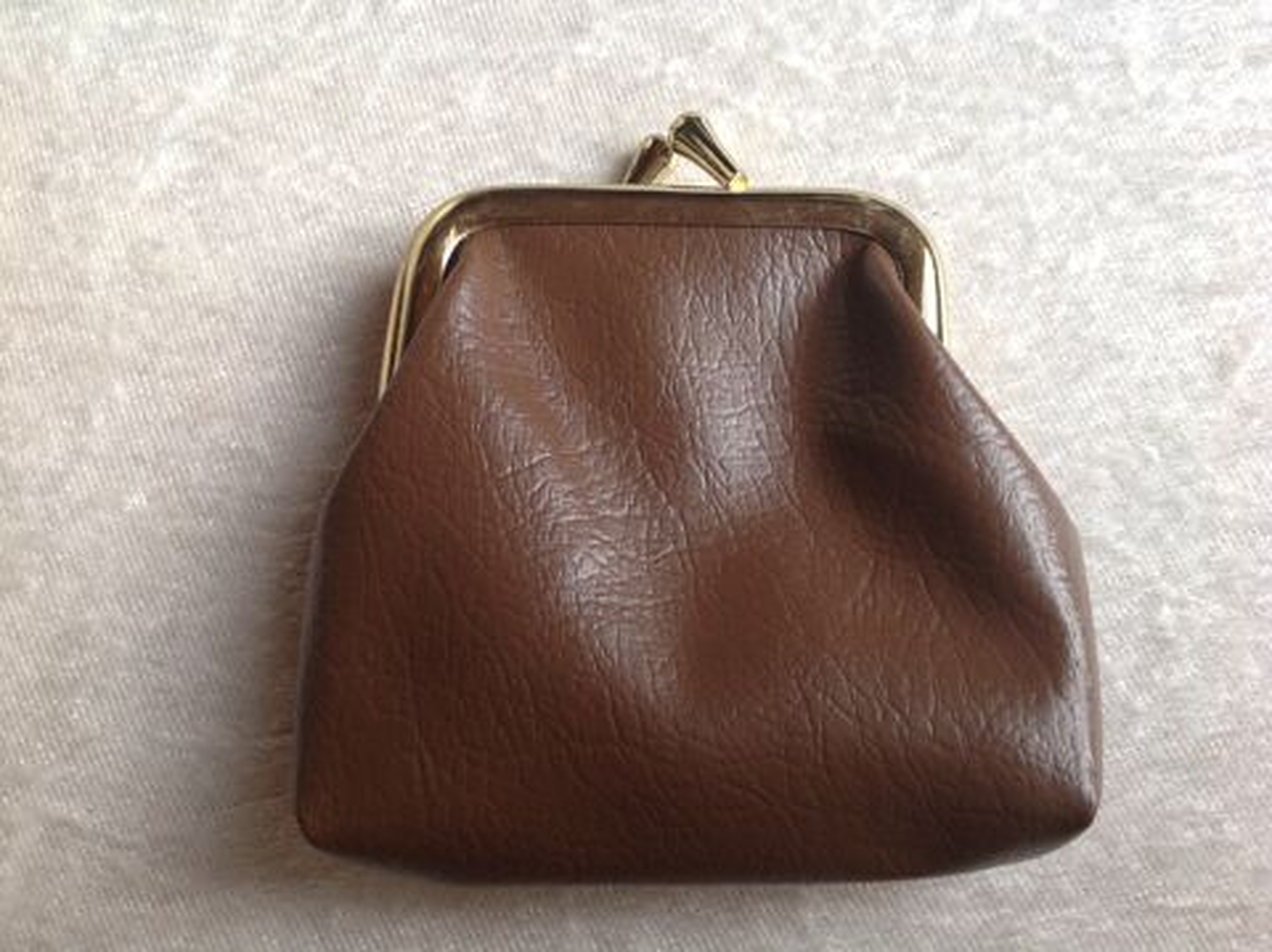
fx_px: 1285
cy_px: 476
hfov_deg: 52.7
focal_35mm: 35
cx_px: 636
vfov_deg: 40.6
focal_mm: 4.28
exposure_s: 1/17
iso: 50
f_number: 2.4
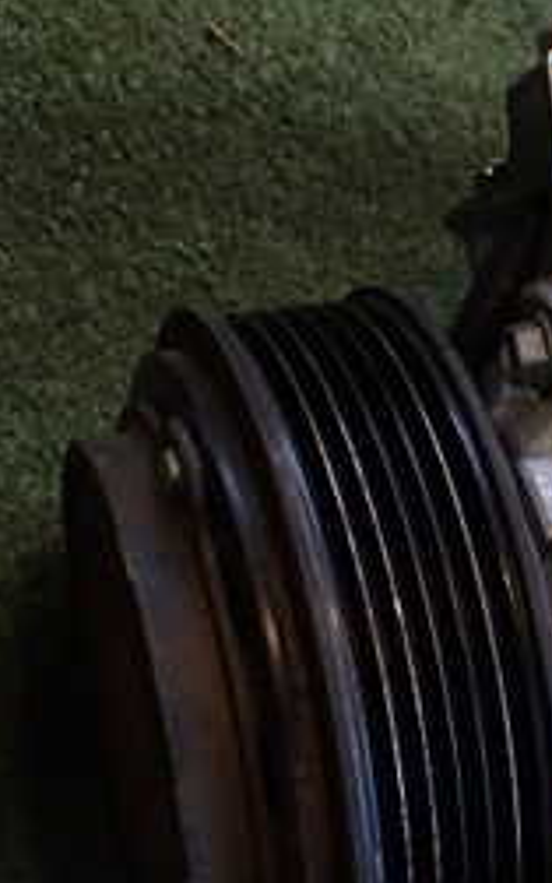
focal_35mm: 76
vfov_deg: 27.0
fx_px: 1828
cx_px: 759
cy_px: 556
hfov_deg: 16.1
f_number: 2.3
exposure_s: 1/125
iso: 160
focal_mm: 5.4
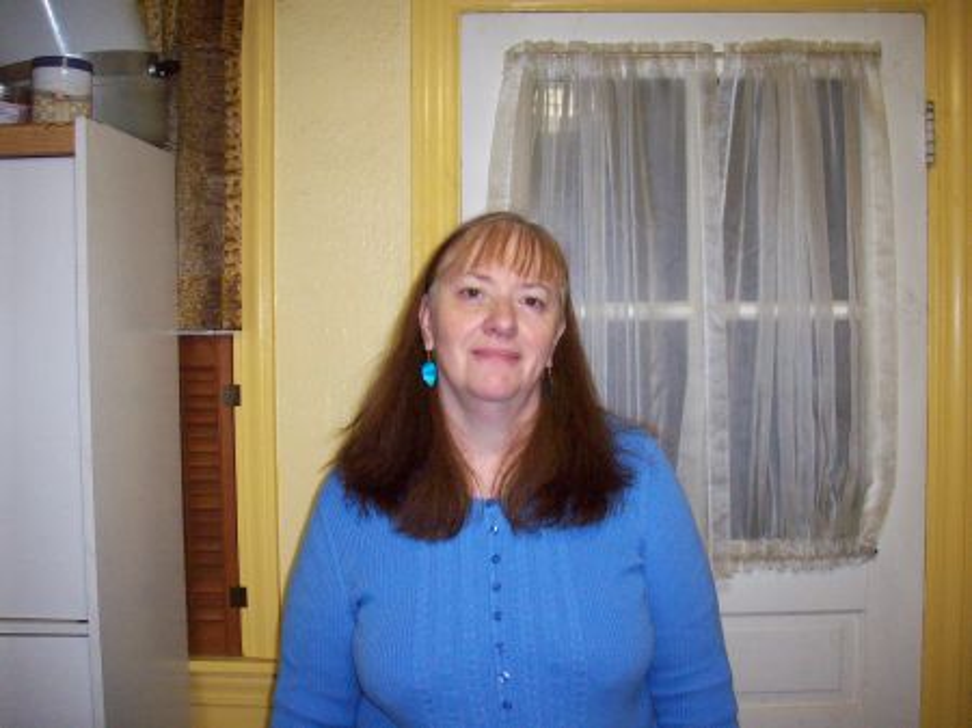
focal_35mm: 37
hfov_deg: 50.2
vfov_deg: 38.6
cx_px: 486
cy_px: 364
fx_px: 1038
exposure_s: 1/64
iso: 200
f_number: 2.8
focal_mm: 6.2
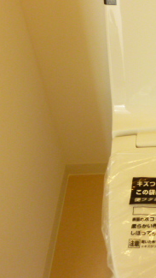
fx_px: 441
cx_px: 208
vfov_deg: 34.8
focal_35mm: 60
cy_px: 111
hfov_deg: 18.5
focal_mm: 5
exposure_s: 1/50
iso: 400
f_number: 3.1
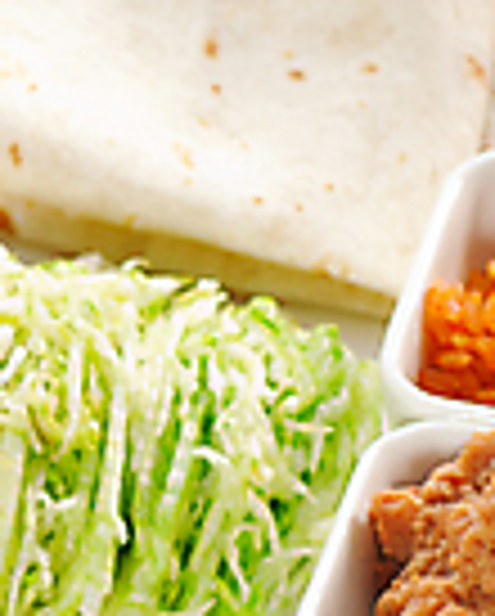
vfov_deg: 5.2
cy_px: 387
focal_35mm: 370
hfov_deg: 4.2
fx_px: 6761
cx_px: -220
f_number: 5.6
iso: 200
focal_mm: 60
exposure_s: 1/200
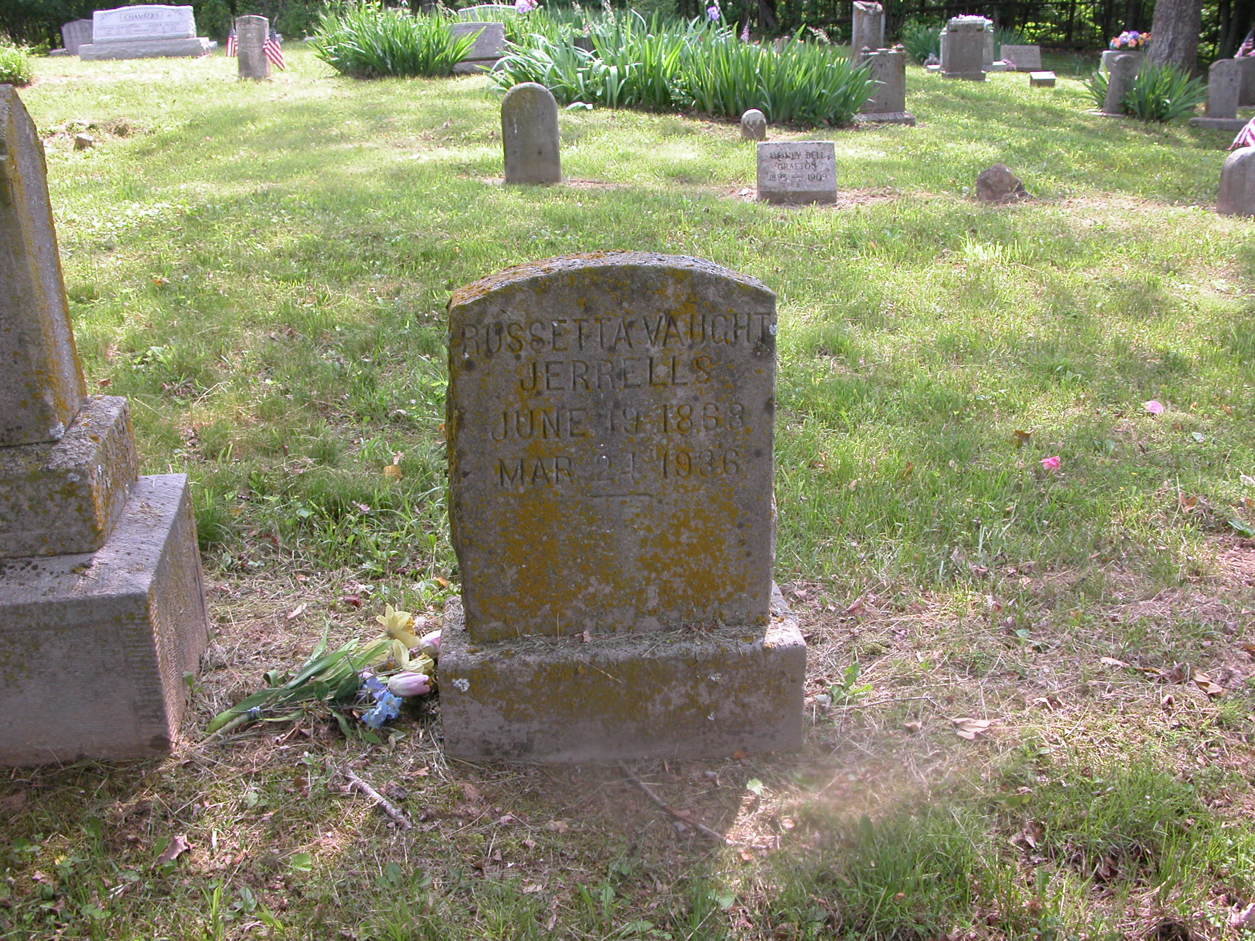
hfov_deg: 52.6
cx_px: 628
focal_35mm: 35
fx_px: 1269
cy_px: 470
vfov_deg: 40.7
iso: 100
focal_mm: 8.9
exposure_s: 1/111
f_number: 4
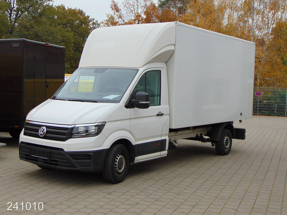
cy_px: 108
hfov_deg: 38.2
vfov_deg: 29.1
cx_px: 144
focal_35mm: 50
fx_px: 415
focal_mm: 9
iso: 80
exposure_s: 1/40
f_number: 3.5
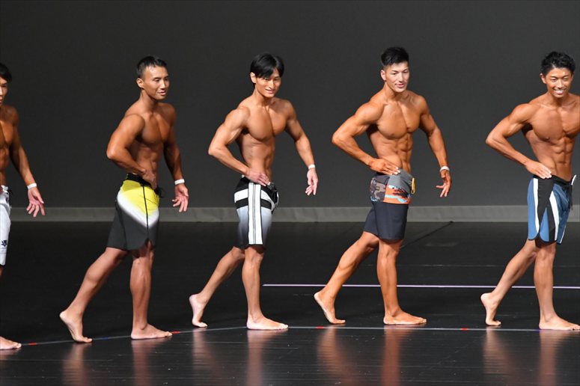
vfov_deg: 4.6
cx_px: 290
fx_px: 4831
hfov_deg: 6.9
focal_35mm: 300
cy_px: 193
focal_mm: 200
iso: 5000
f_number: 5.6
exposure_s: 1/400
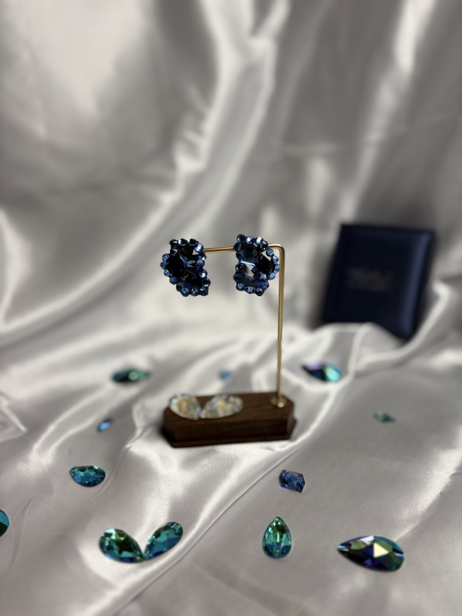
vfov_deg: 67.3
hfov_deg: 53.1
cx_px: 231
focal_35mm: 26
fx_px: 463
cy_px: 308
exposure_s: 1/314
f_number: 1.6
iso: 40
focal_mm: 5.96
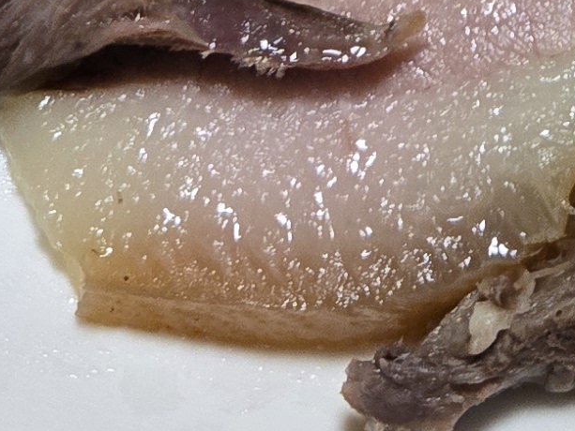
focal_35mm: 150
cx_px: 522
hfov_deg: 13.0
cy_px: -636
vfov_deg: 8.9
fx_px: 2492
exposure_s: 1/120
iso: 400
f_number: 1.8
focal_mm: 5.4
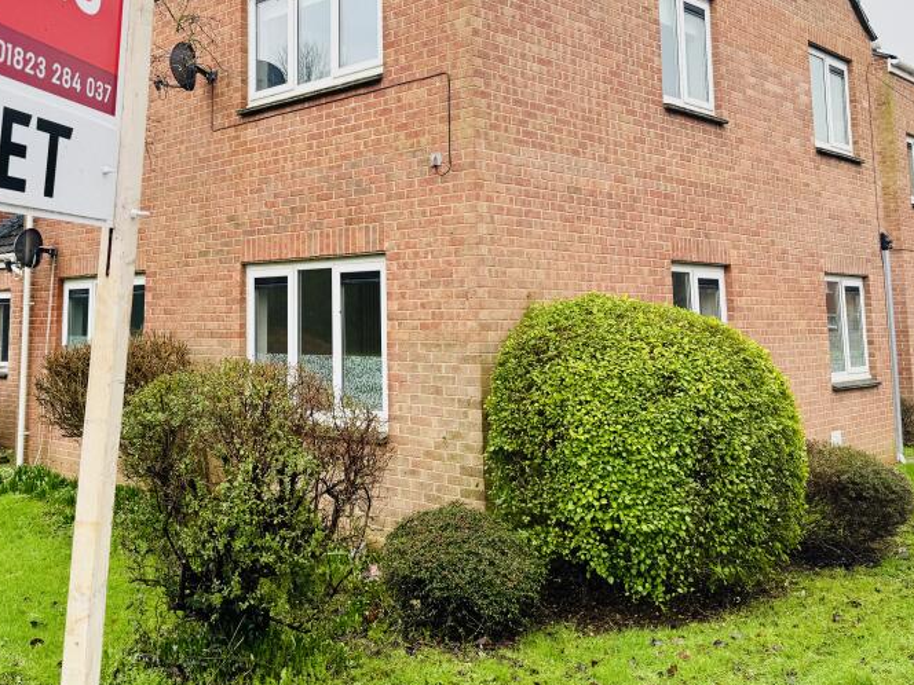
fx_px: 977
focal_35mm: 37
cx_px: 332
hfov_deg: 49.6
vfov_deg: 38.0
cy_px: 197
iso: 64
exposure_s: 1/155
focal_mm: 6.76
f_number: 1.78
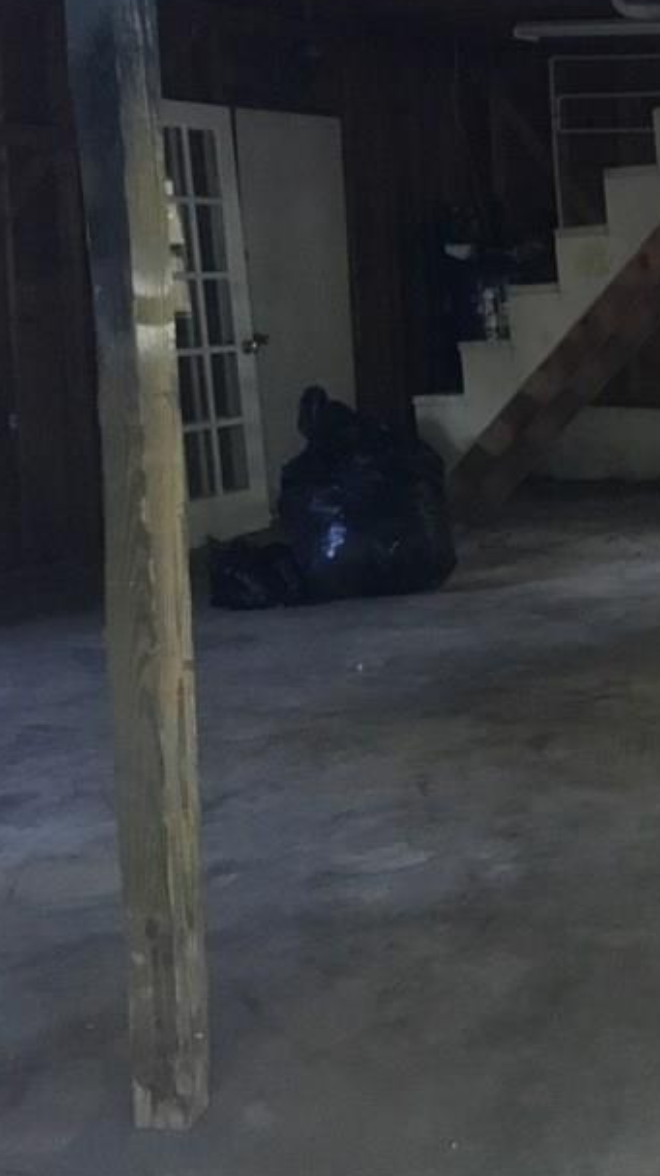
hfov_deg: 19.3
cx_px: 888
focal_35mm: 57
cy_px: 440
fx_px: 1775
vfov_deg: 36.4
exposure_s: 1/15
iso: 200
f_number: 2.4
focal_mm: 3.3
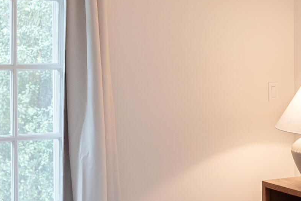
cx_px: 237
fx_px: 761
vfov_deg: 15.0
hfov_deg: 22.1
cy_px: 103
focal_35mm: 91
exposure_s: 1/60
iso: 400
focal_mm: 24
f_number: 5
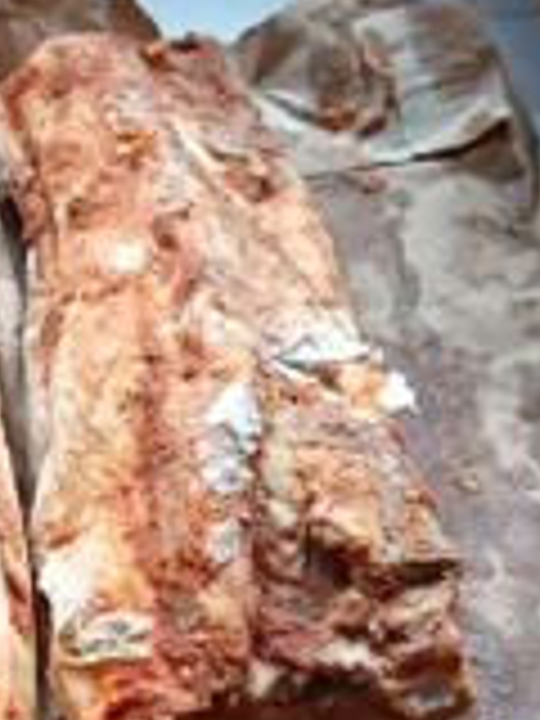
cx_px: 36
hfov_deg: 23.6
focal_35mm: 60
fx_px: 1248
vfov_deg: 31.2
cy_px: 598
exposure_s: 1/100
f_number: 1.75
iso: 1122
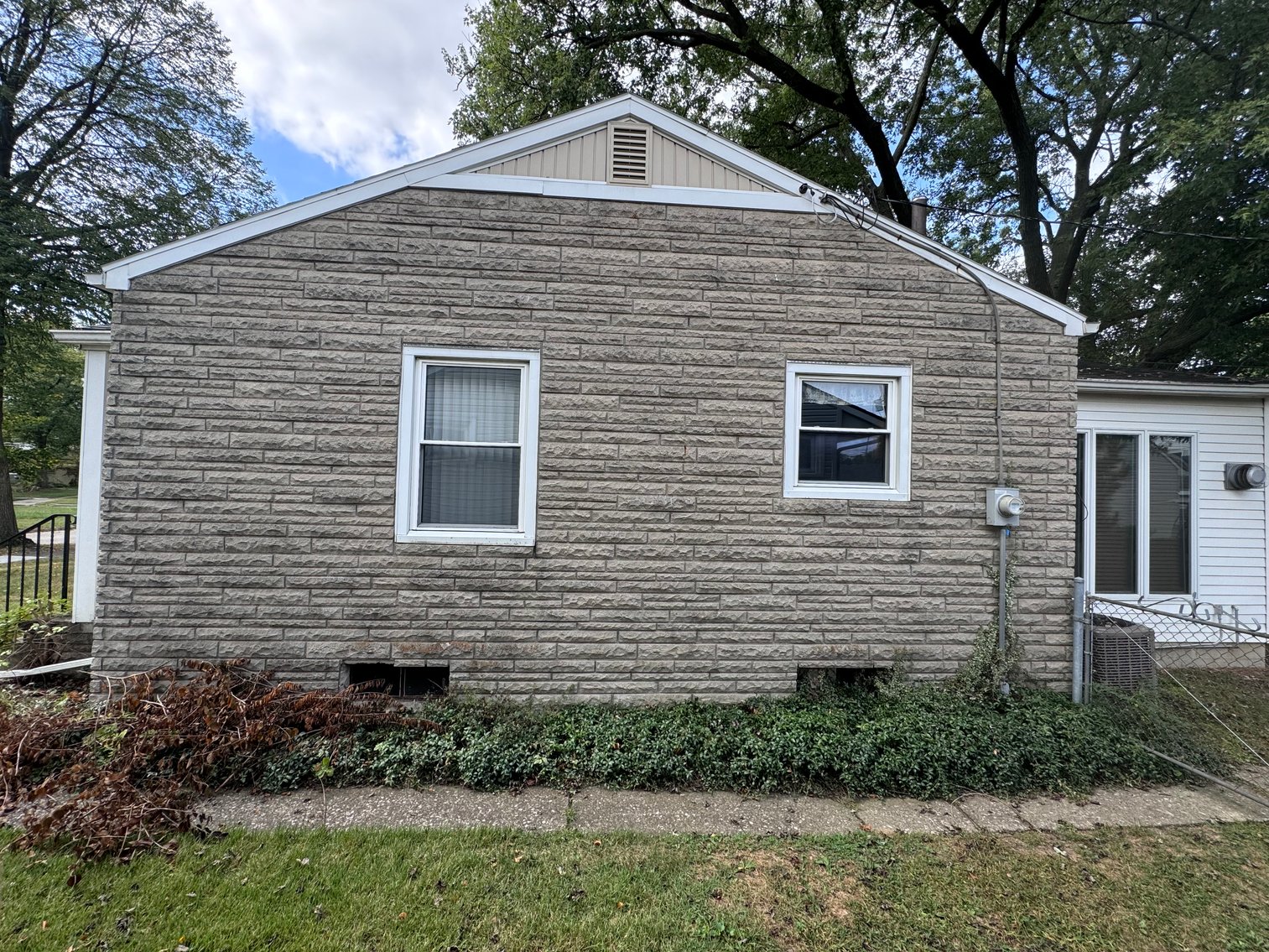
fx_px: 513
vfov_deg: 85.7
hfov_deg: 102.1
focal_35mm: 14
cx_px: 634
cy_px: 476
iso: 40
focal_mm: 2.22
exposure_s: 1/423
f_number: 2.2
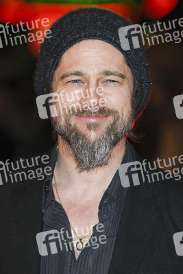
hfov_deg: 5.0
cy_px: 137
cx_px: 92
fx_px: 2114
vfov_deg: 7.4
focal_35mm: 278
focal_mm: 185
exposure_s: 1/200
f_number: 4.5
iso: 500
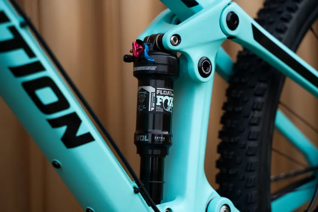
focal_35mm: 75
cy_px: 106
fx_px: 662
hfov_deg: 27.0
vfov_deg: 18.2
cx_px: 159
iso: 800
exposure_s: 1/1250
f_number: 4
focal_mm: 75
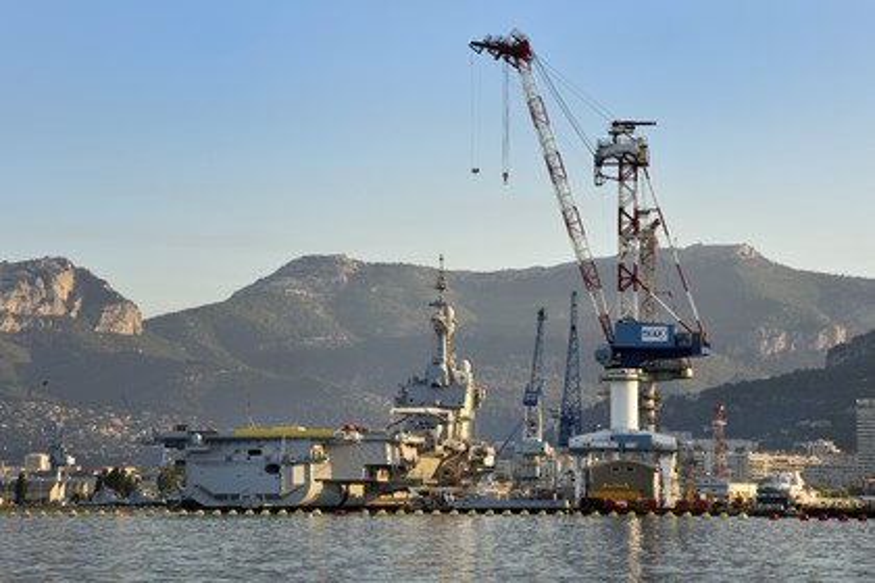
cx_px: 438
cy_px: 292
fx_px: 2673
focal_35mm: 110
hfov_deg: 18.6
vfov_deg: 12.5
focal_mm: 110
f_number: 6.3
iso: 200
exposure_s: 1/500
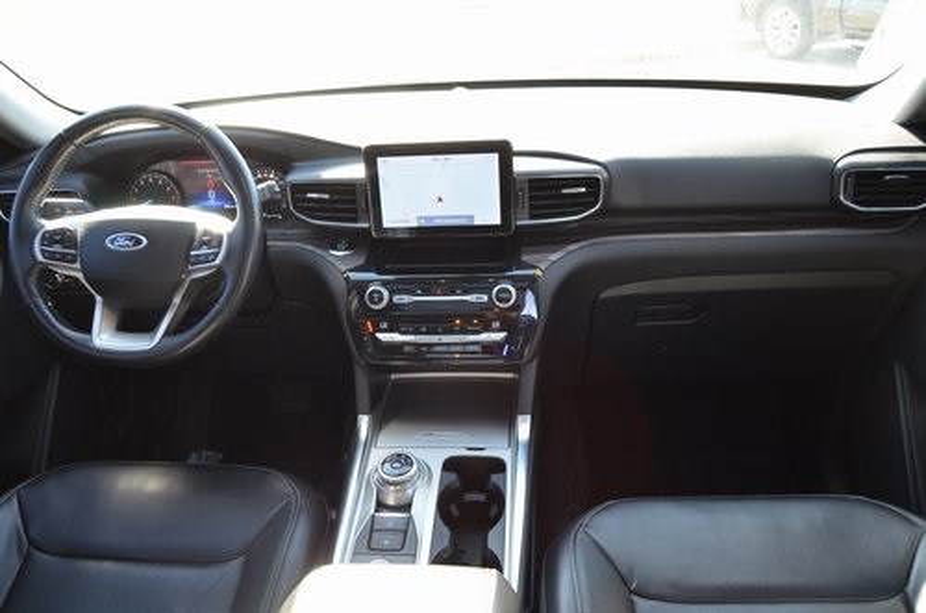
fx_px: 693
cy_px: 306
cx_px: 463
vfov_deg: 47.7
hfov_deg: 67.5
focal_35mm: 27
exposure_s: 1/80
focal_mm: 18
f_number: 4.5
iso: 400
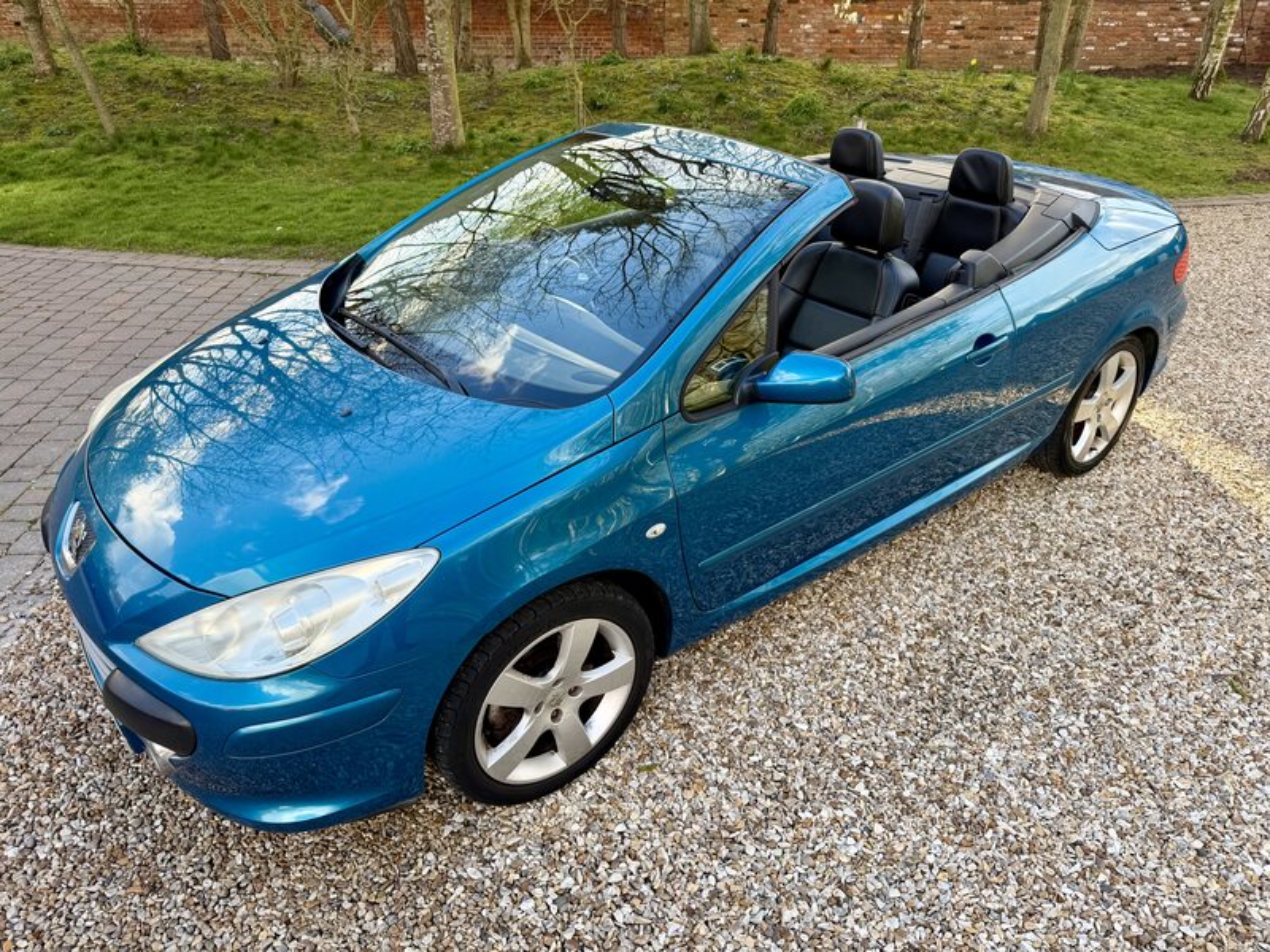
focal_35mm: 24
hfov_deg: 71.6
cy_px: 476
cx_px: 635
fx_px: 881
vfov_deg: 56.8
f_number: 1.78
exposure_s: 1/372
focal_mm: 6.76
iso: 80
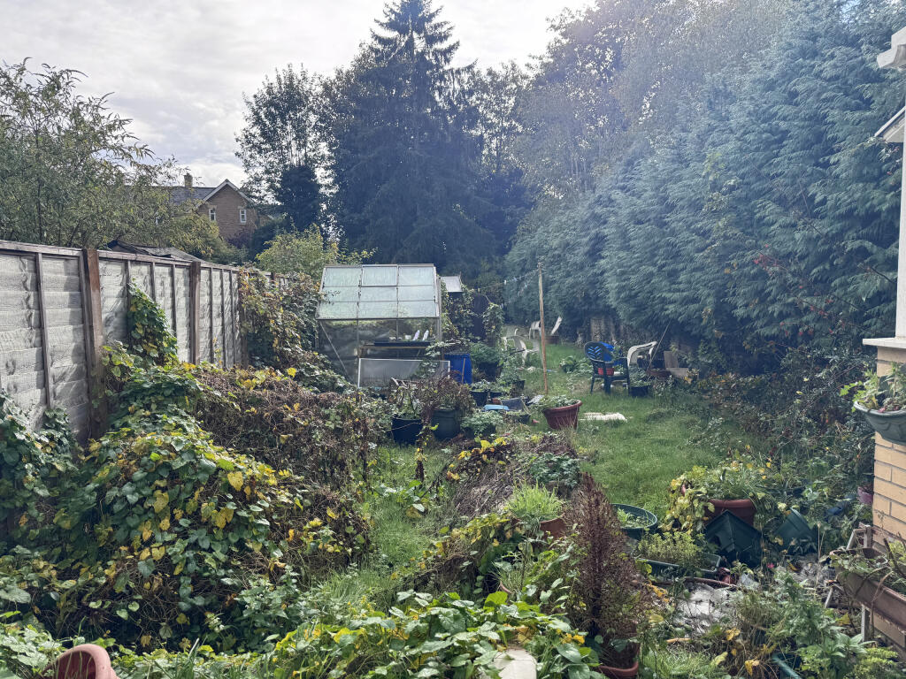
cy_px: 340
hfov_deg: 71.6
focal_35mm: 24
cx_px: 453
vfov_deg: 56.8
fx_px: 628
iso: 80
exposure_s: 1/1238
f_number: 1.78
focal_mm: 6.76
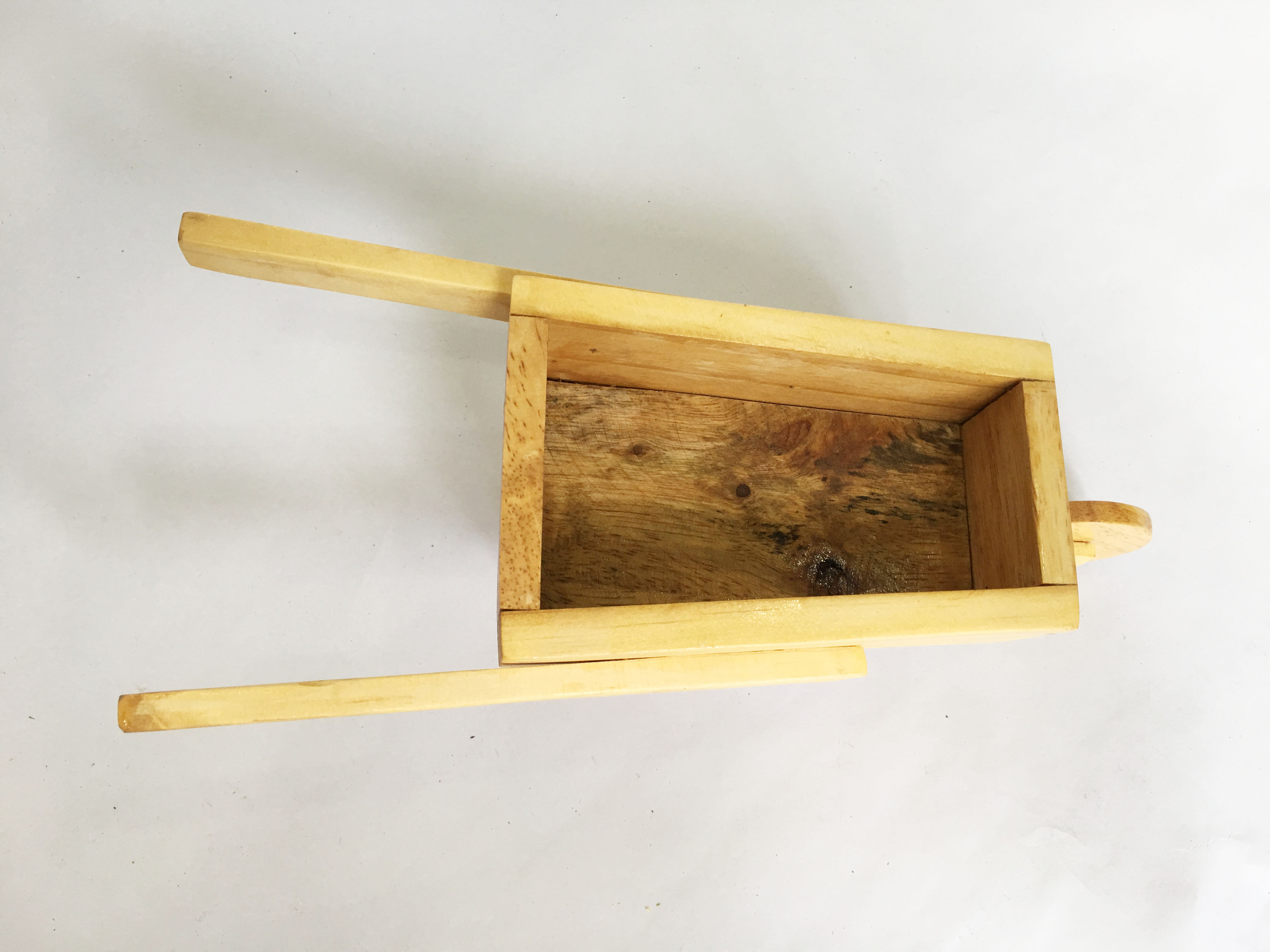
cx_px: 635
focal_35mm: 29
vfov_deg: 48.2
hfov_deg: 61.7
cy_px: 476
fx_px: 1064
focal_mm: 4.15
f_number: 2.2
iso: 32
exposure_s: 1/50
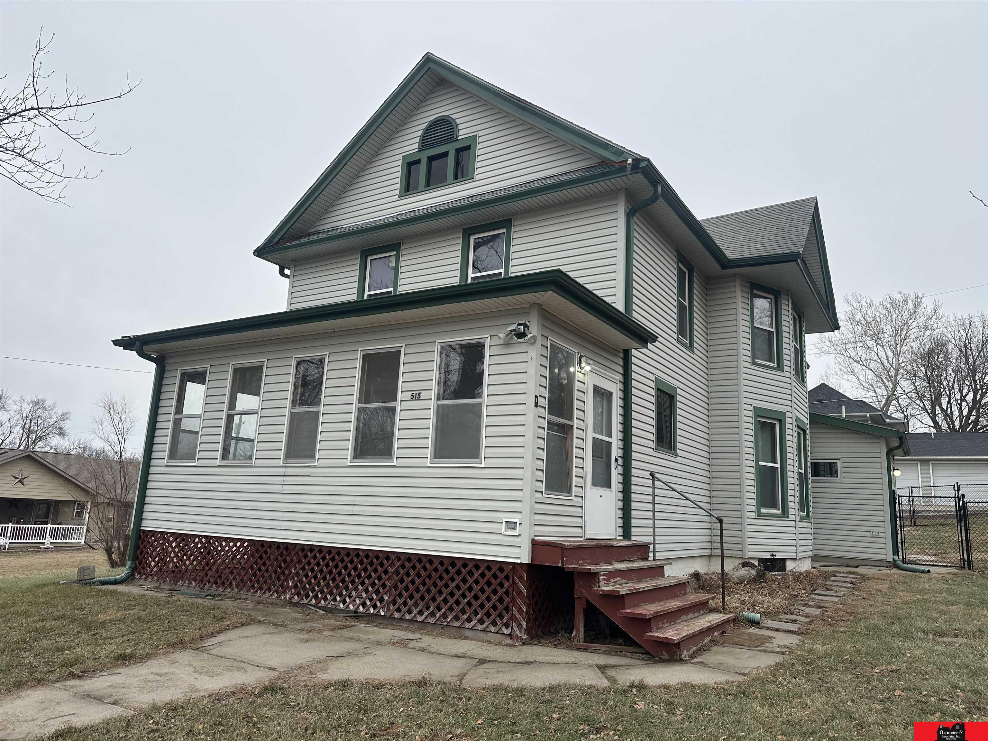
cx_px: 494
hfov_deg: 71.6
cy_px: 370
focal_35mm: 24
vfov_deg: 56.8
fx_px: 685
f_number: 1.78
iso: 80
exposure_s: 1/1562
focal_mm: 6.86
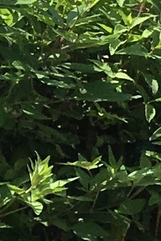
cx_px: 950
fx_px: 1950
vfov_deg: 6.6
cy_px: 661
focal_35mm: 291
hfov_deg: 3.9
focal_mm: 4.15
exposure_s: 1/1221
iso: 25
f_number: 2.2
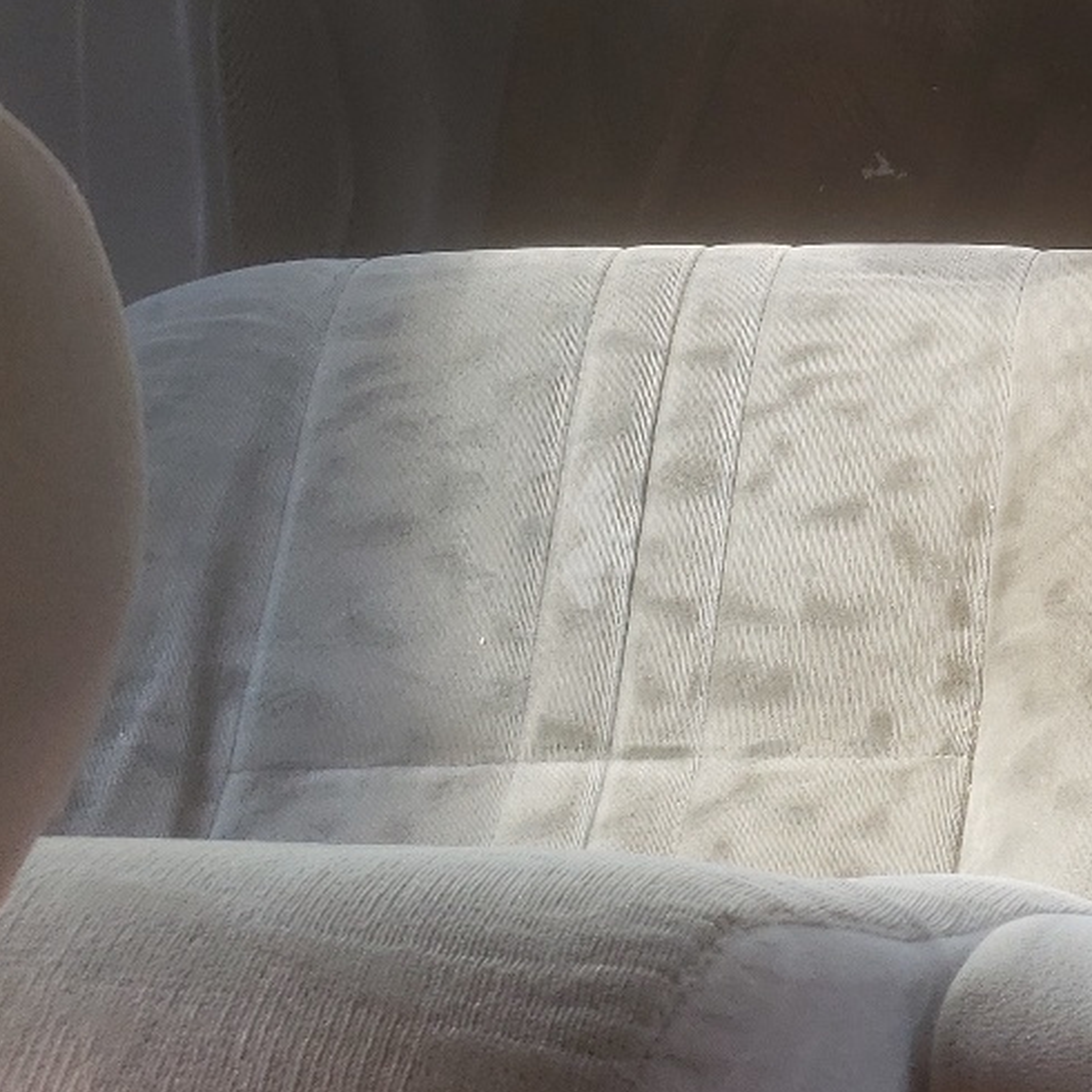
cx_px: 1435
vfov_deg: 22.2
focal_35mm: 75
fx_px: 2677
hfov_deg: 20.9
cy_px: 16
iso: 50
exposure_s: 1/185
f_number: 1.5
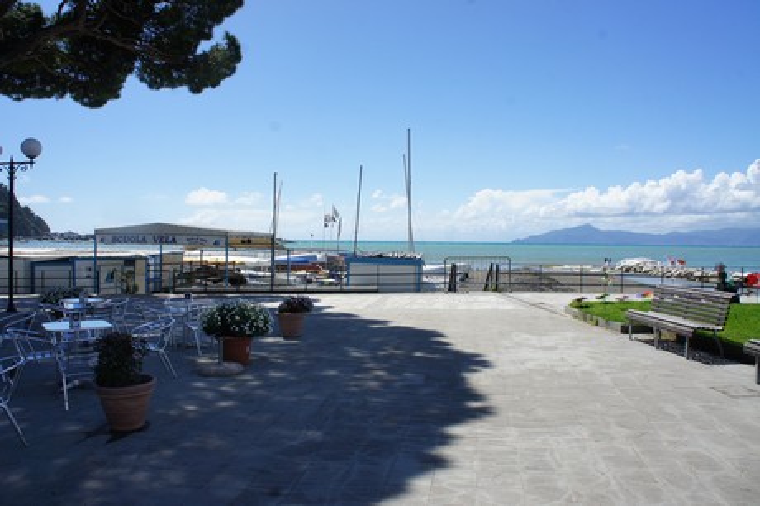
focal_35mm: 27
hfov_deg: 67.4
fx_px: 570
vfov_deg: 47.9
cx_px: 380
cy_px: 253
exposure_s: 1/250
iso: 200
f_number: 11
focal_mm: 18
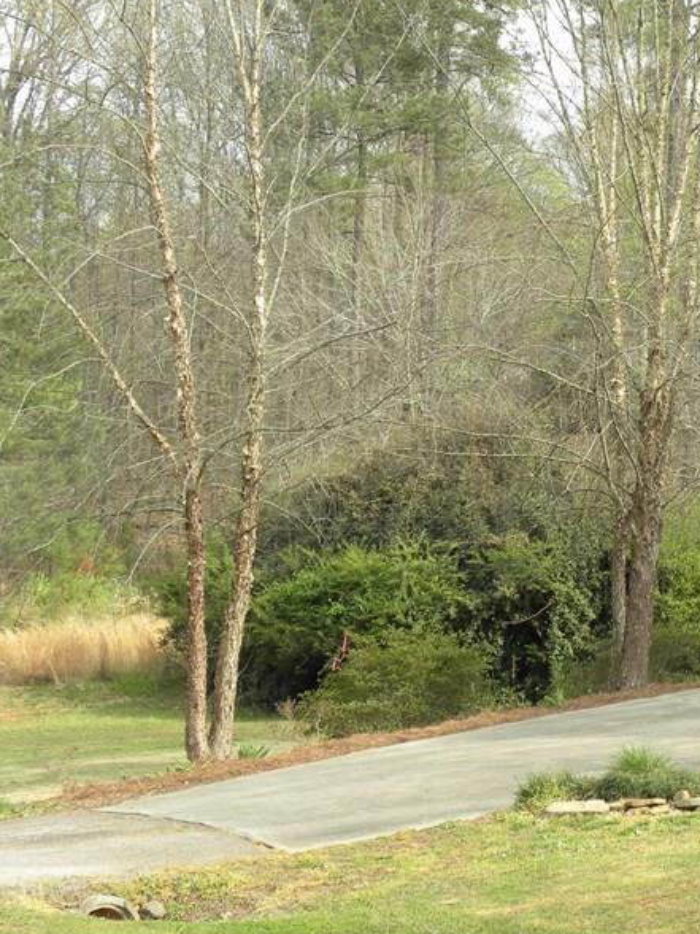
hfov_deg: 14.3
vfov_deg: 19.4
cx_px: 786
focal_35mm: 101
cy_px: 340
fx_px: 2723
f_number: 4
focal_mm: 10.3
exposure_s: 1/150
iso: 64
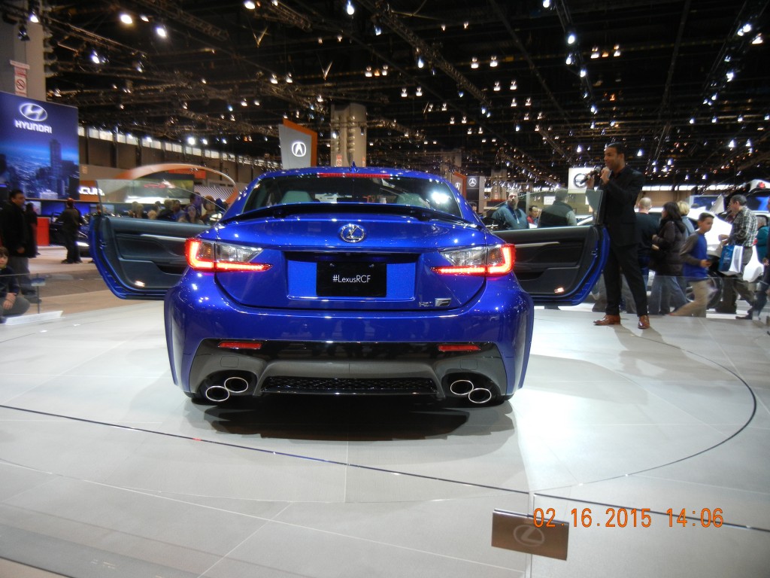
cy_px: 289
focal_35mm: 30
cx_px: 385
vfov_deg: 46.8
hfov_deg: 60.0
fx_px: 667
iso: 270
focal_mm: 5.4
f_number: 3.5
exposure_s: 1/60
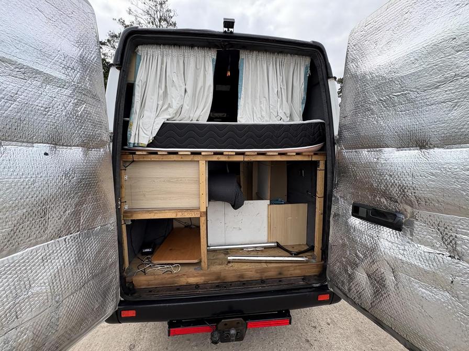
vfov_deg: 85.7
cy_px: 176
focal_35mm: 14
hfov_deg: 102.1
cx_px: 234
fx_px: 190
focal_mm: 2.22
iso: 64
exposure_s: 1/337
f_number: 2.2
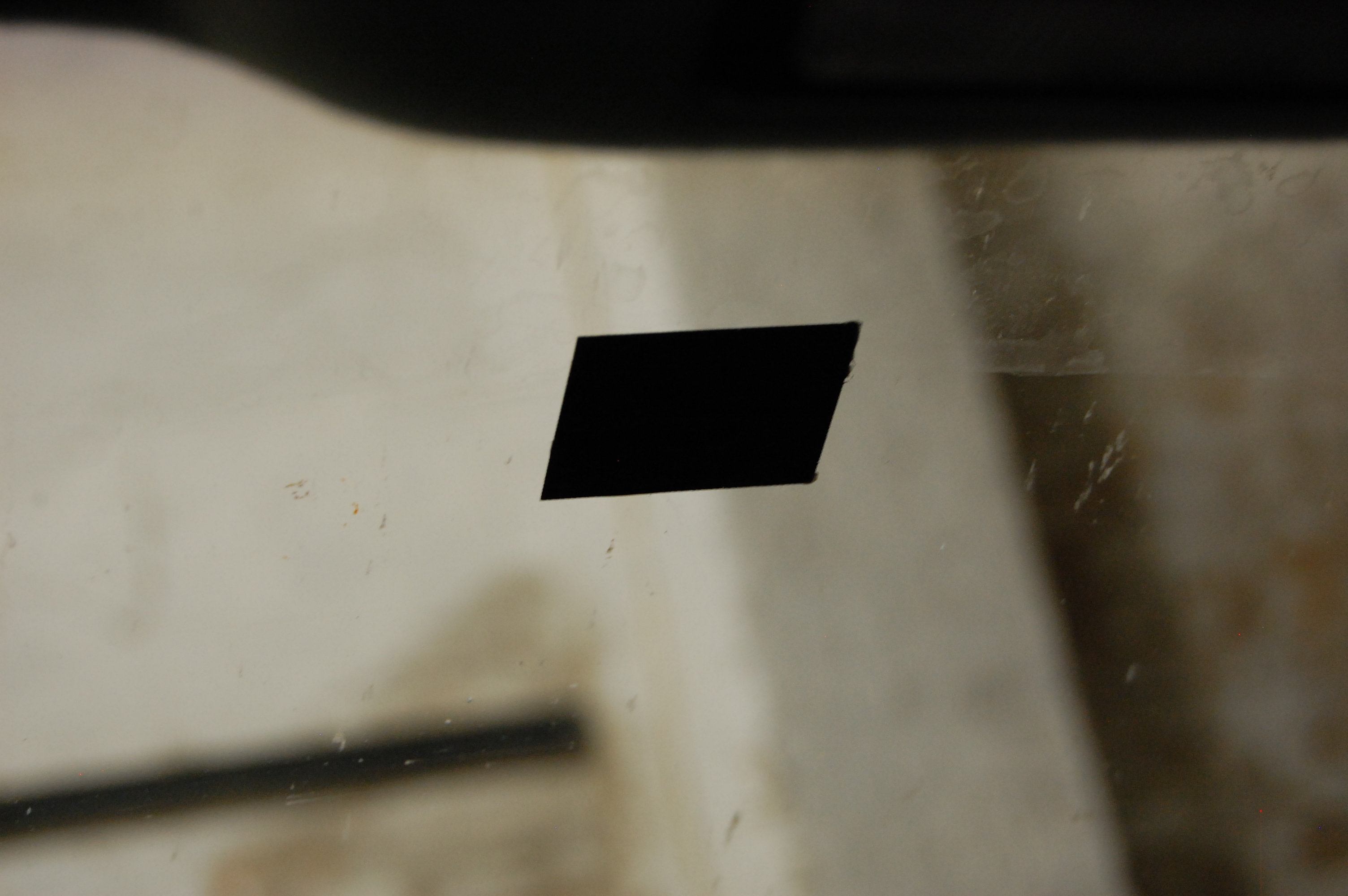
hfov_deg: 24.6
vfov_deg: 16.5
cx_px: 674
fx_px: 3086
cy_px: 448
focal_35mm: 82
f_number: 5.6
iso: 1000
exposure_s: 1/8
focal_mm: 55
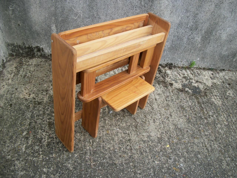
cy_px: 89
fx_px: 219
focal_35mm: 32
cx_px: 118
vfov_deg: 44.2
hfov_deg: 56.8
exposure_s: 1/60
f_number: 8.8
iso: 80
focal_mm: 5.7
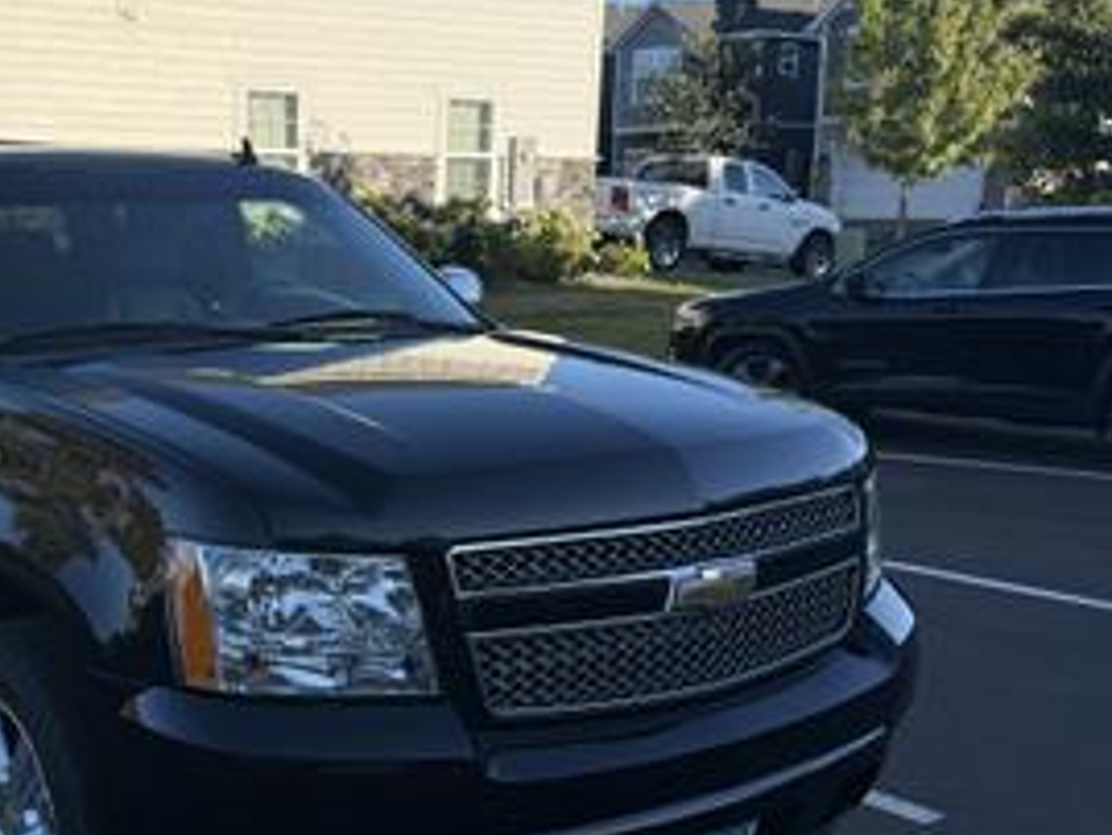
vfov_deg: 32.2
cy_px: 401
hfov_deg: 39.8
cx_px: 169
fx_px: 1446
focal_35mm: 45
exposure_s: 1/3145
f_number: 1.78
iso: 80
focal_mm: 6.76
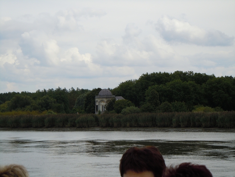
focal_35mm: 102
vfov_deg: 14.5
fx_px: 692
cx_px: 118
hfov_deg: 19.3
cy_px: 88
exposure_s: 1/640
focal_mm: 18.3
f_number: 4.5
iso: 100
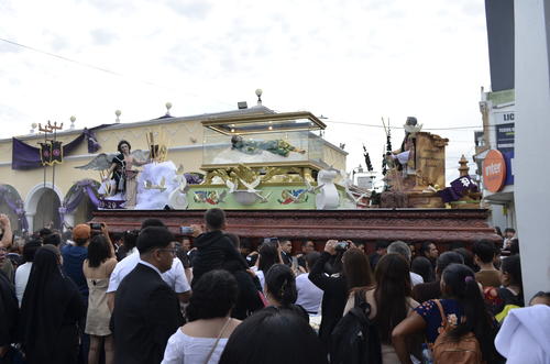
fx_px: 457
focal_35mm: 30
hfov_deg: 62.0
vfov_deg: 43.4
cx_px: 275
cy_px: 182
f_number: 6.3
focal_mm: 20
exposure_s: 1/160
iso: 200
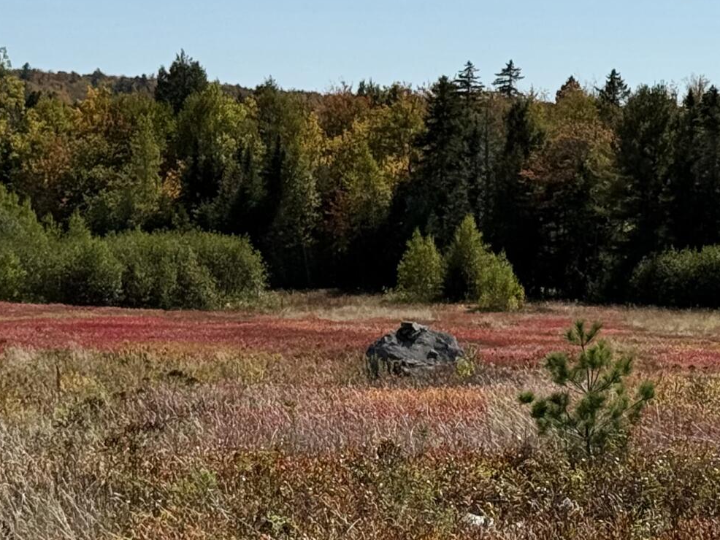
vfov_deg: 10.1
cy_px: 42
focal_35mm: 146
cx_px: 911
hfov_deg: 13.1
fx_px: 3037
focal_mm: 6.76
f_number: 1.78
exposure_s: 1/9901
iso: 64
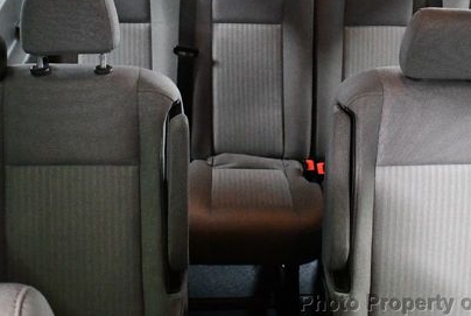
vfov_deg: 23.6
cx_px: 282
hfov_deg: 34.9
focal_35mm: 57
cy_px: 75
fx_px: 747
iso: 10000
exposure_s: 1/60
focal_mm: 18
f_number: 3.5
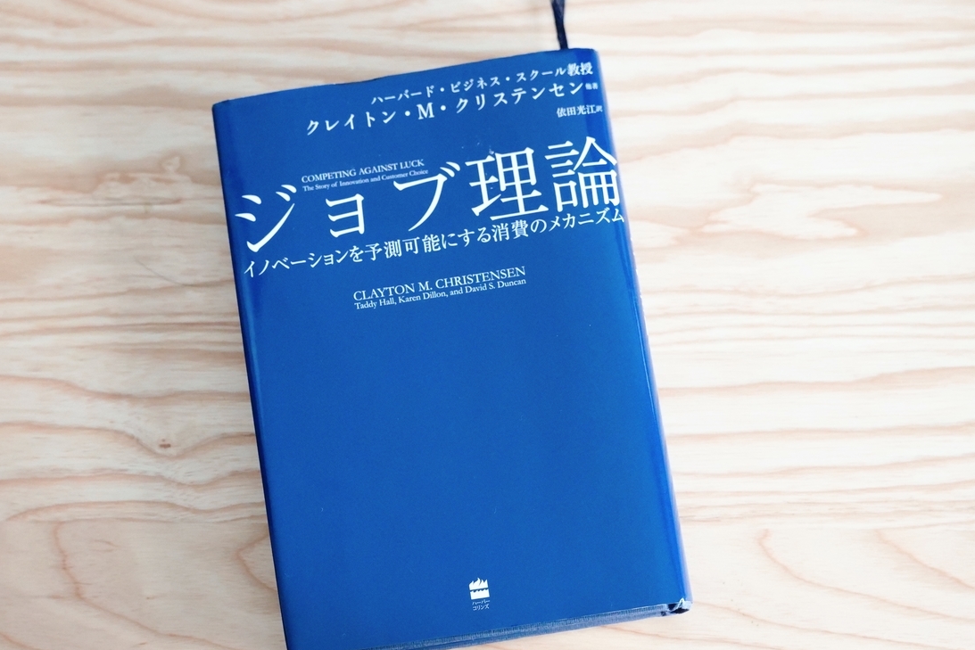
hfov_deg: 35.5
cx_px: 444
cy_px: 350
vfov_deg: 24.1
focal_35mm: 56
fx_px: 1520
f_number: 5.6
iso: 16000
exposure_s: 1/250
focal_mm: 51.1
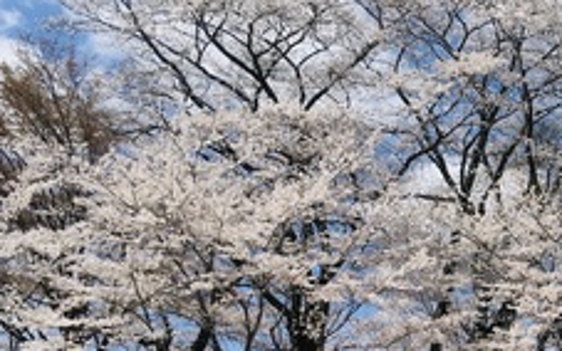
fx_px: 1226
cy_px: 341
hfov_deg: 23.3
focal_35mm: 80
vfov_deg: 16.0
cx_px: 703
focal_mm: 4.15
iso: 25
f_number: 2.2
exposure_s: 1/2331
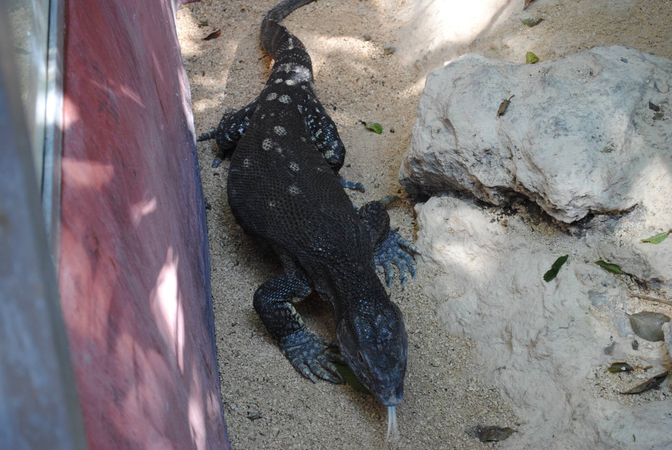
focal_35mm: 82
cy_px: 225
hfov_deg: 24.6
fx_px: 1542
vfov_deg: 16.6
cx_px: 336
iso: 250
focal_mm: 55
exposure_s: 1/30
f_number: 5.6
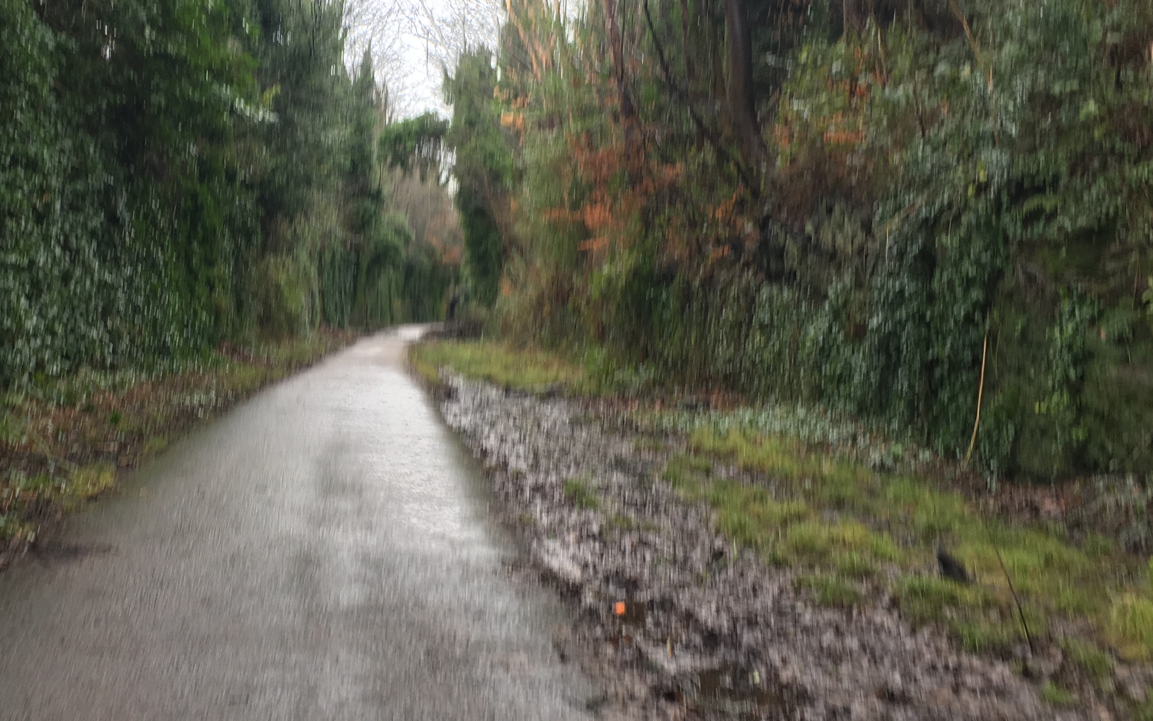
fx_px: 1508
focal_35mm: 48
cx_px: 363
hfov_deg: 41.2
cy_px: 301
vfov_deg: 26.8
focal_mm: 4.15
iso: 25
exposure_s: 1/50
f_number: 2.2
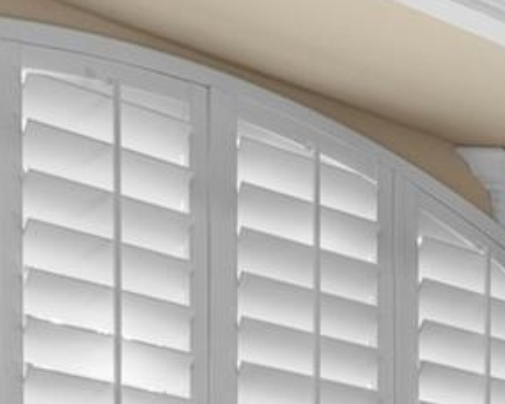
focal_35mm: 101
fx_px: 1510
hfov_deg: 15.5
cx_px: 989
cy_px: 892
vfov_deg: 12.7
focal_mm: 10
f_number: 8
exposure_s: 1/6
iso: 400
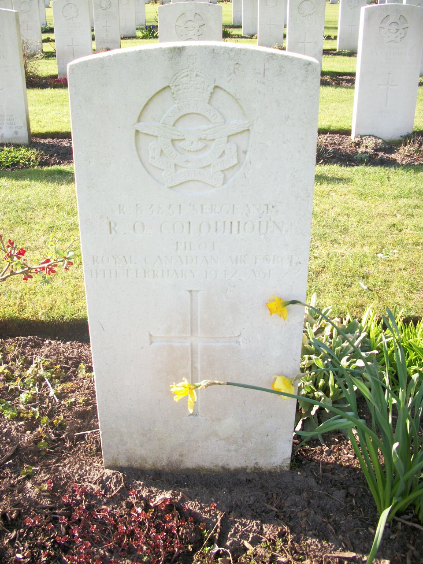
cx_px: 212
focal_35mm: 35
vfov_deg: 52.6
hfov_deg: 40.7
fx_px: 570
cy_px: 282
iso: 80
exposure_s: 1/200
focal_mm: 6.3
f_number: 3.1
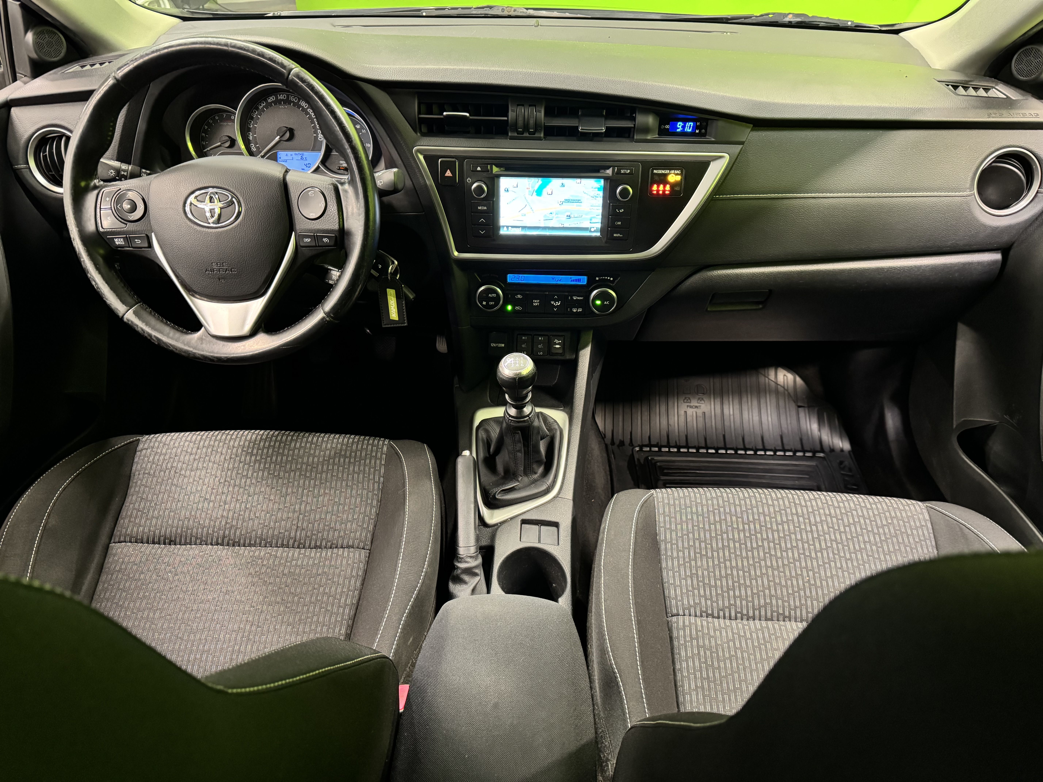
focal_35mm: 24
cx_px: 522
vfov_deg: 56.8
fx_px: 723
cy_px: 391
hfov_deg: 71.6
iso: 800
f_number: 1.78
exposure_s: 1/33
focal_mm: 6.76
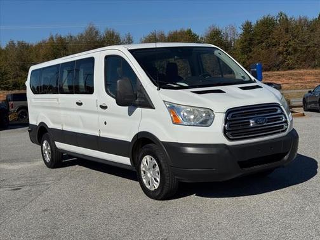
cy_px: 120
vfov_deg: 30.3
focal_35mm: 48
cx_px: 160
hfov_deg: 39.7
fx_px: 444
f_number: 1.78
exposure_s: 1/12500
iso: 64
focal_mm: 6.76
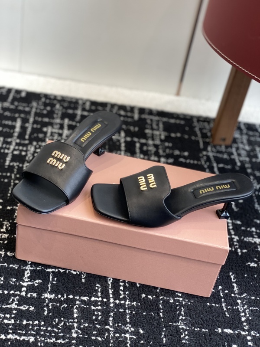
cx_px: 130
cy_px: 174
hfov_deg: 28.0
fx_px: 521
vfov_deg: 36.8
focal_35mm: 52
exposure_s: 1/122
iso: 100
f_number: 2
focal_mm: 6
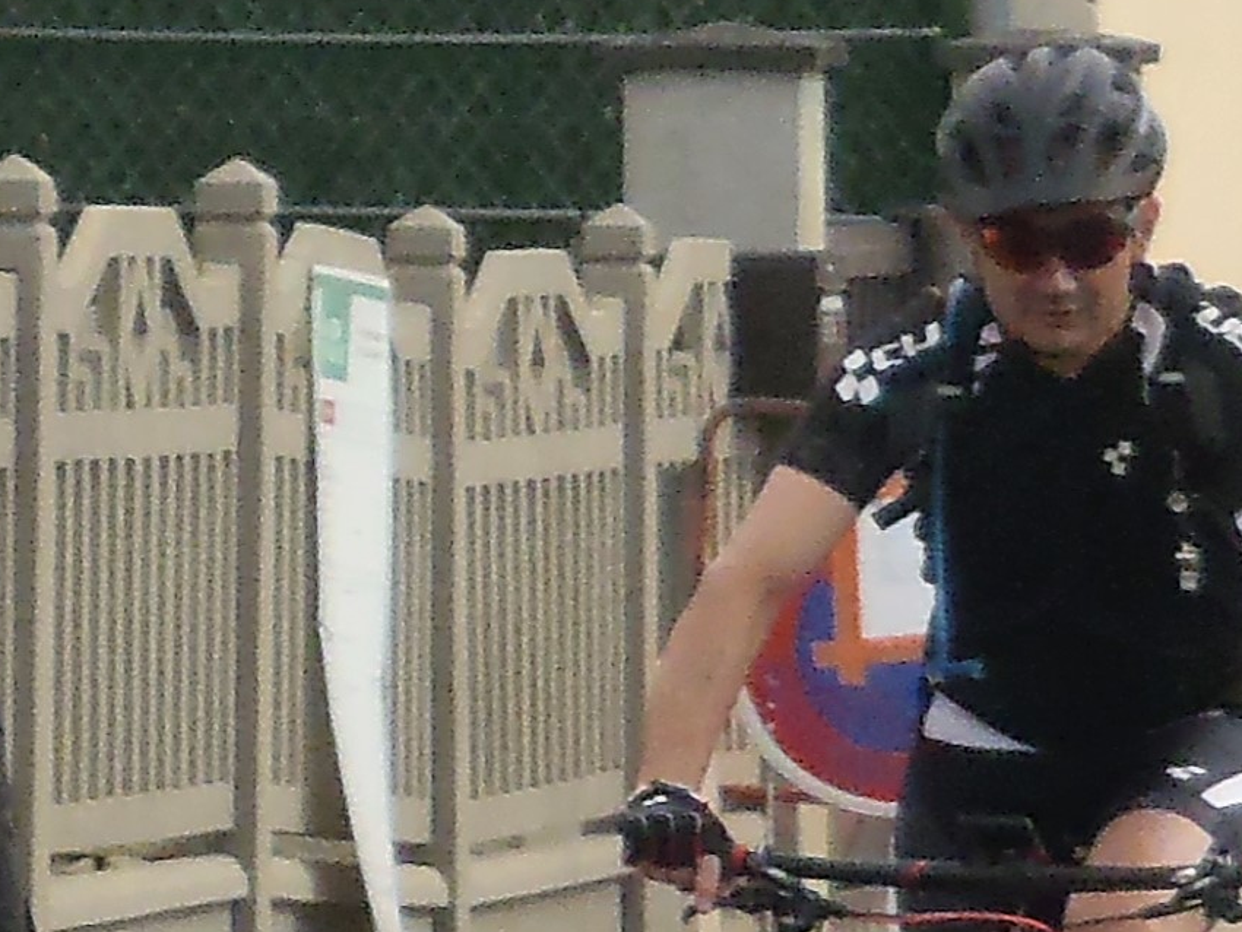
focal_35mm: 706
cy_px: 155
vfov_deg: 2.1
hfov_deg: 2.8
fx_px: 25338
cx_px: 826
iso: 250
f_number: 5.9
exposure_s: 1/500
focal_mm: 25
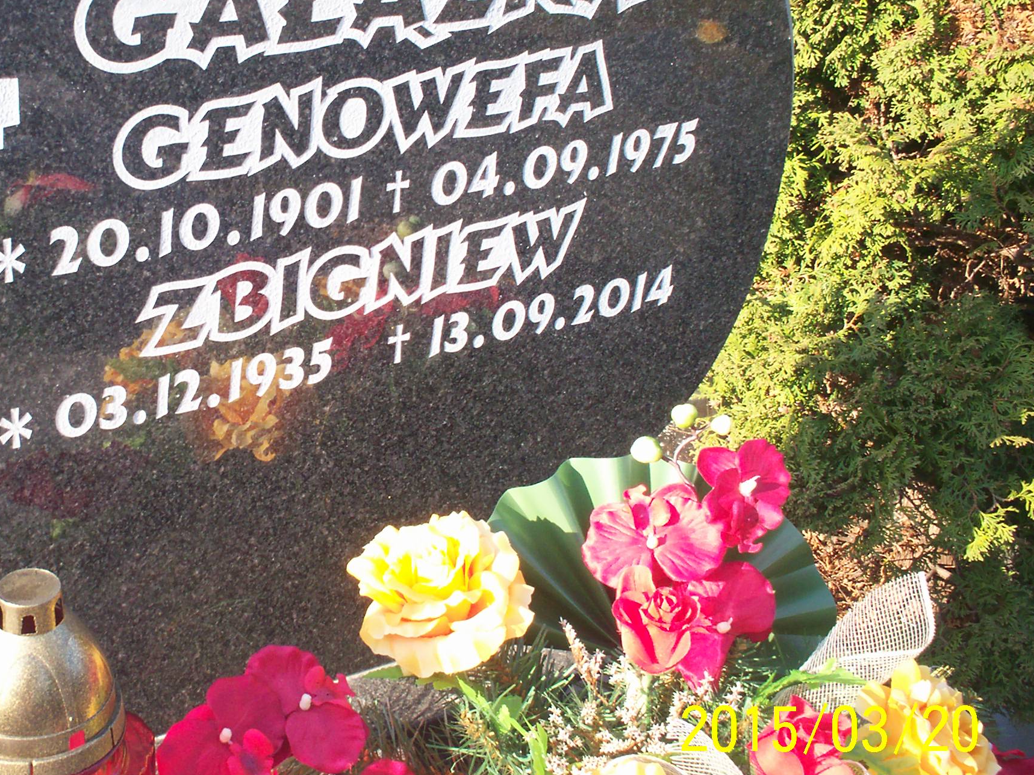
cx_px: 282
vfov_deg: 27.0
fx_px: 1613
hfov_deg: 34.9
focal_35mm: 54
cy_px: 301
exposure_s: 1/84.1
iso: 100
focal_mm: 6
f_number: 4.5
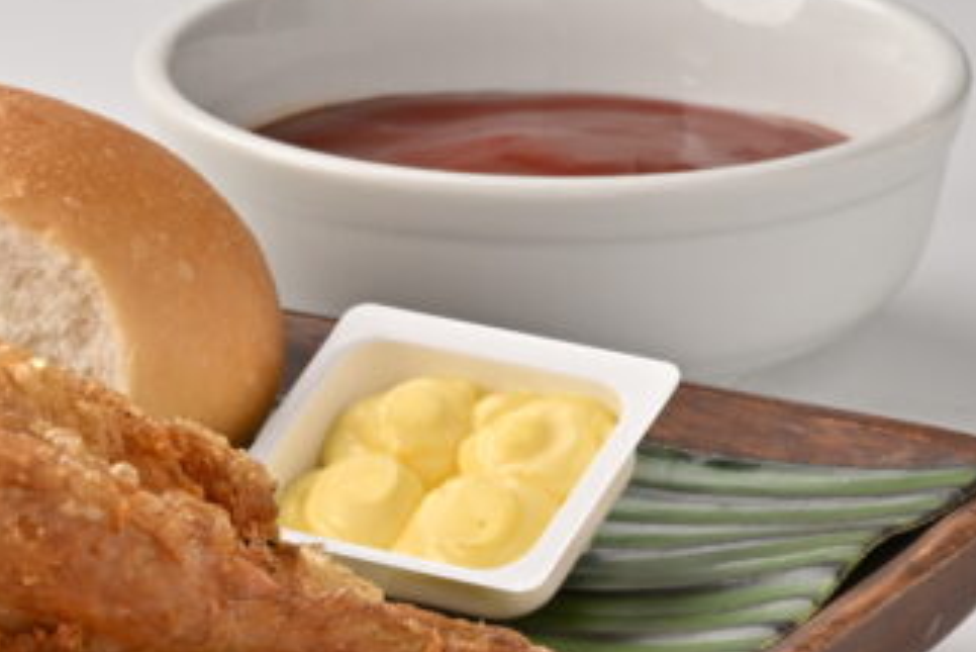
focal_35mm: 286
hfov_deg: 7.1
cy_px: 359
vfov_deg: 4.8
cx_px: -403
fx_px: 7757
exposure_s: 1/125
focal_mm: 90
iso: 125
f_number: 18
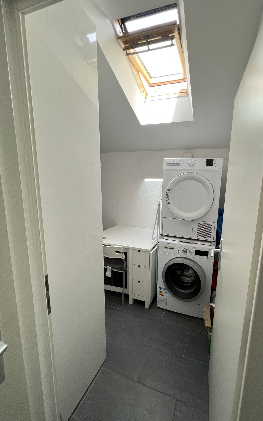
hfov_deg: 77.8
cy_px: 210
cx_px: 157
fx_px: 161
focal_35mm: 14
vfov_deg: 105.3
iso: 80
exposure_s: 1/99
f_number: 1.8
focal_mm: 1.57
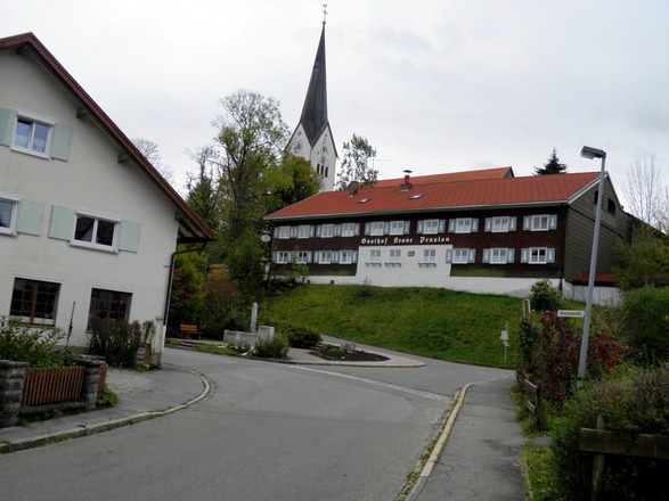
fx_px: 676
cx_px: 334
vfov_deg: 40.7
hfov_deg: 52.6
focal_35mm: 35
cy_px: 250
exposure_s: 1/40
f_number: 3.1
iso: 100
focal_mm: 6.3
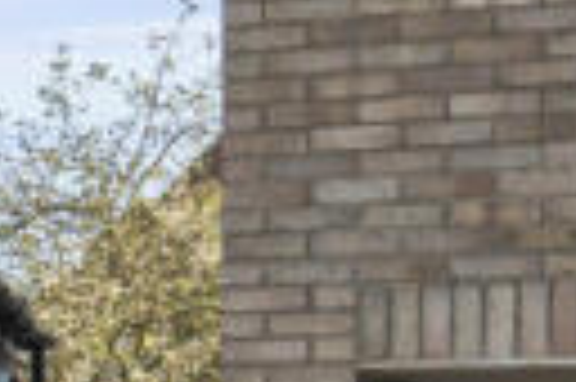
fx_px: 2876
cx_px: -1526
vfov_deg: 7.6
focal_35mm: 180
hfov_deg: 8.2
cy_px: 258
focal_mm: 22.5
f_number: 7.1
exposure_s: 1/125
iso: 320
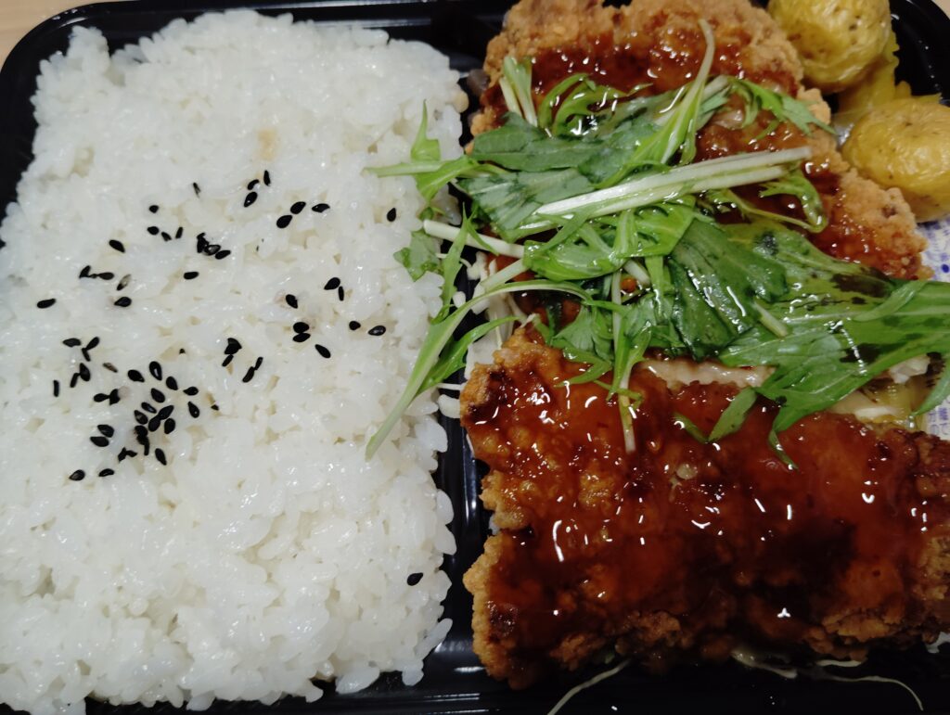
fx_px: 770
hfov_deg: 63.4
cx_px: 475
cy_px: 358
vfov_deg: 49.9
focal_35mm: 28
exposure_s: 1/100
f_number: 1.8
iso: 620
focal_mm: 4.22
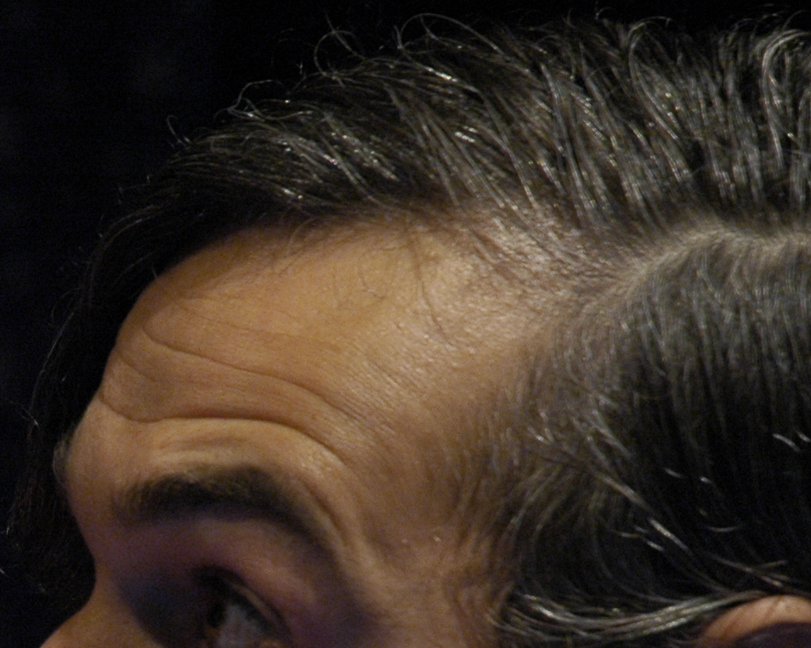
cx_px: -297
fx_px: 6600
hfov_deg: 7.0
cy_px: 748
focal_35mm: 275
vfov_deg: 5.6
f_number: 4.5
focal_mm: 62
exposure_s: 1/40
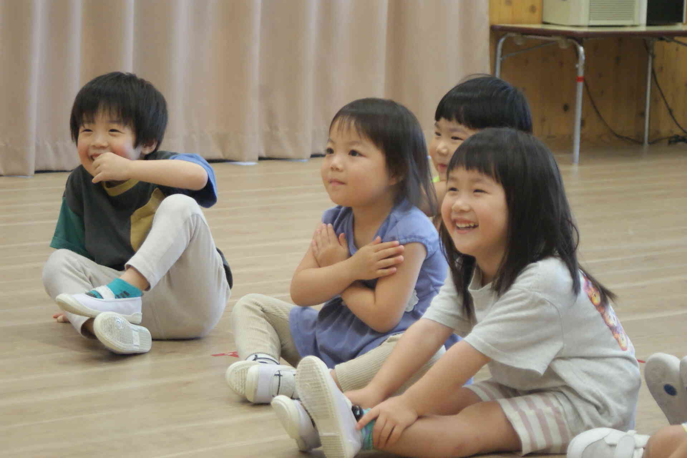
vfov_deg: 11.4
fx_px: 2290
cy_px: 229
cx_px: 344
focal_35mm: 120
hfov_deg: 17.1
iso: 1600
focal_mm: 80
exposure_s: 1/80
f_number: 5.6
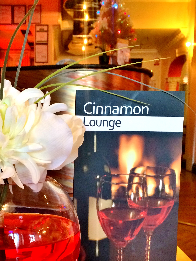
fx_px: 377
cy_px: 176
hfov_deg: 28.6
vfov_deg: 37.7
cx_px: 47
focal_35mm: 50
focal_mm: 4.15
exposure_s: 1/30
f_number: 2.2
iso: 250
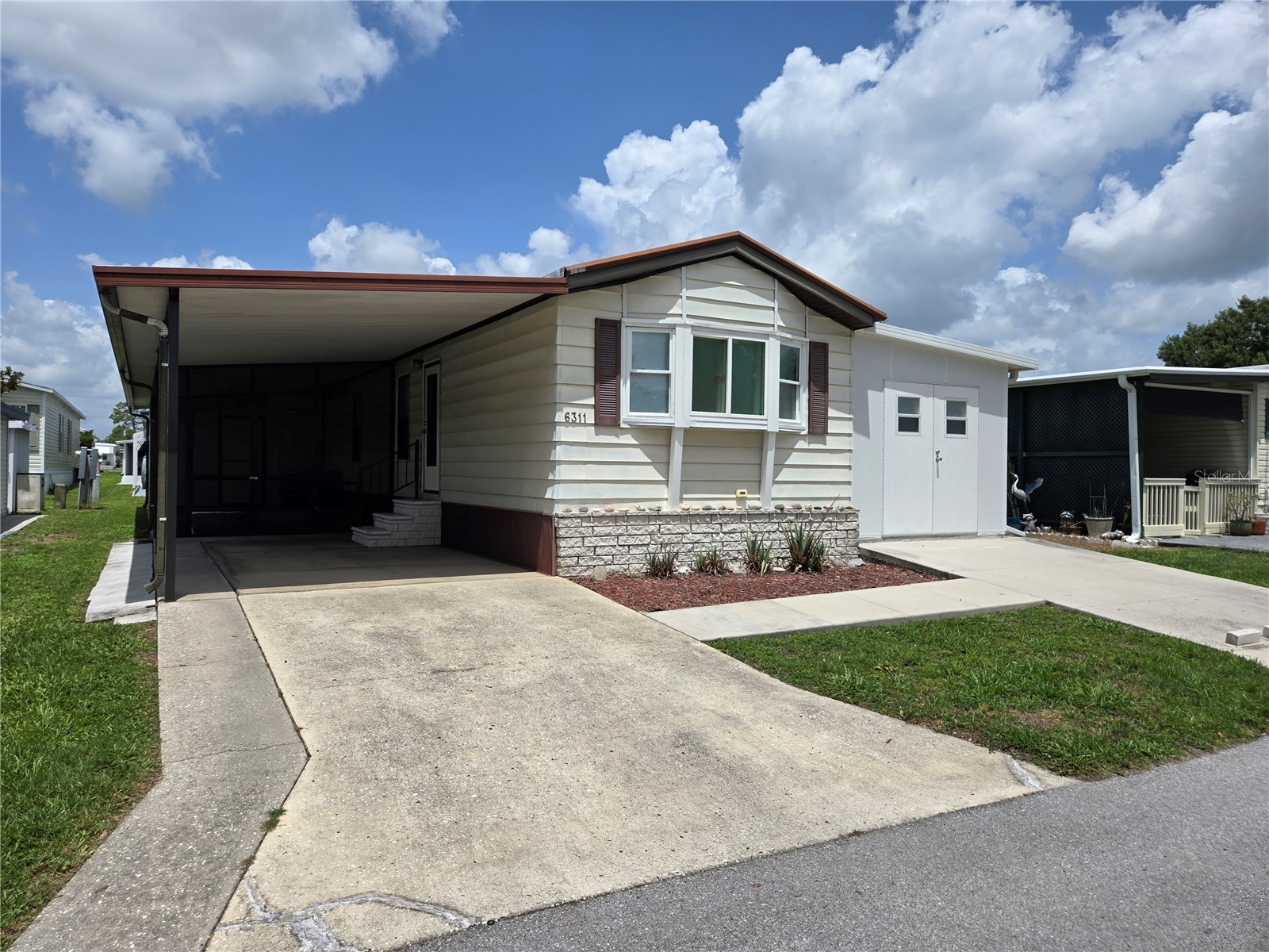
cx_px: 634
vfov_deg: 58.9
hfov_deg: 73.9
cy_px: 476
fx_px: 843
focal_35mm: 23
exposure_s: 1/3427
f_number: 1.8
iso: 25
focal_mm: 5.4
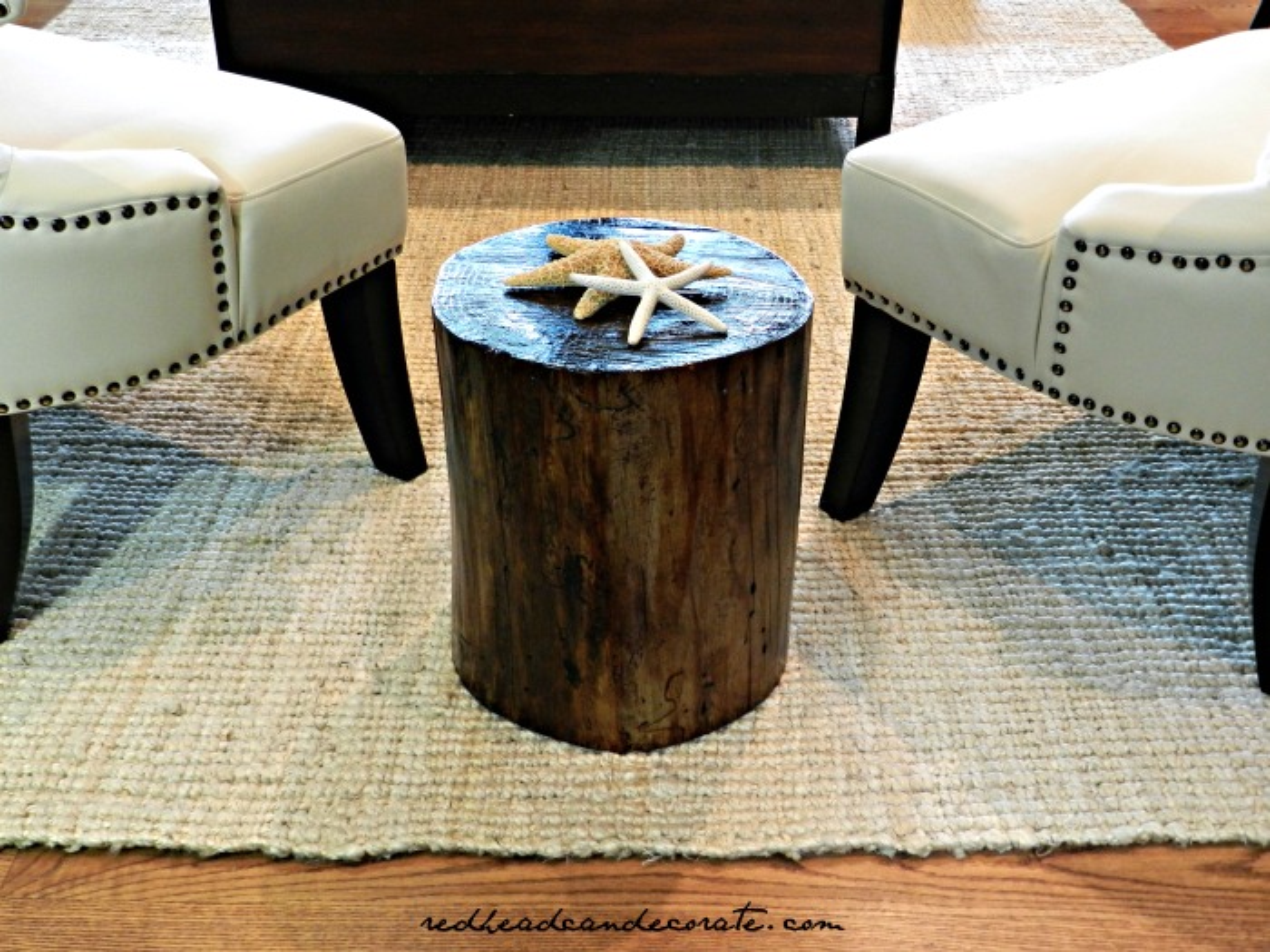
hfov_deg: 49.0
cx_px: 635
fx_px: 1394
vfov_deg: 37.7
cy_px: 476
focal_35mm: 38
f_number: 4
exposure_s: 1/6
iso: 400
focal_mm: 6.7
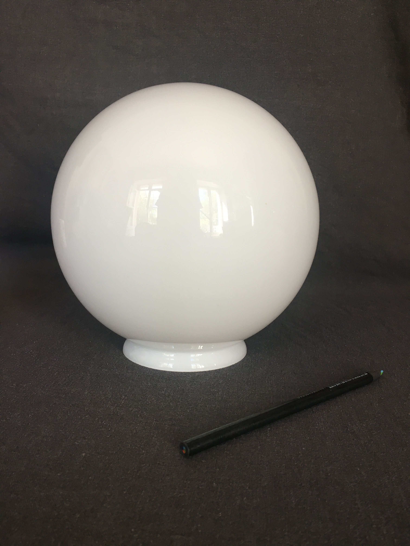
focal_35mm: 29
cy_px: 273
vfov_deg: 61.7
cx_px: 205
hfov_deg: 48.2
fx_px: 458
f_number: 2.2
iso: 50
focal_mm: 4.15
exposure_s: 1/33
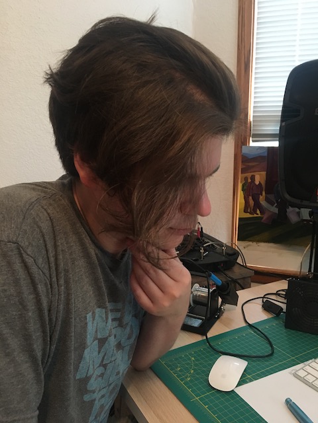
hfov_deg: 48.2
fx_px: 355
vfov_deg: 61.7
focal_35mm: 29
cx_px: 159
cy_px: 212
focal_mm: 4.15
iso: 200
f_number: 2.2
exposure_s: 1/30
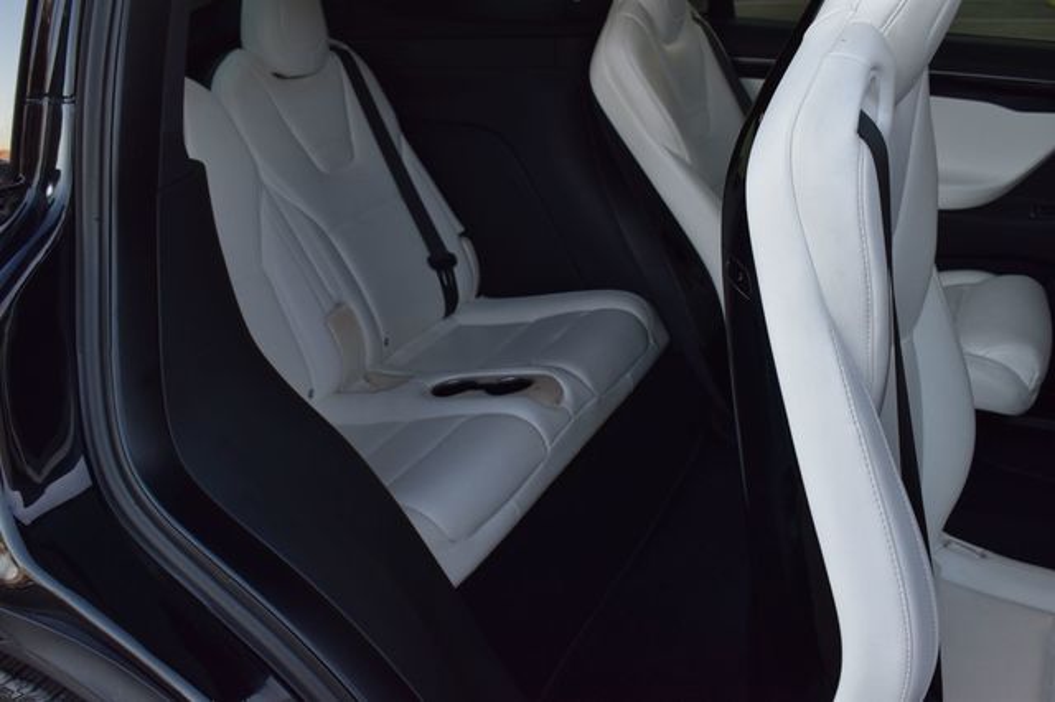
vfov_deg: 36.8
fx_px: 1054
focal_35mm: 36
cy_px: 351
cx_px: 528
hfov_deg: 53.2
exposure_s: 1/50
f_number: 8
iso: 400
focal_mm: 24
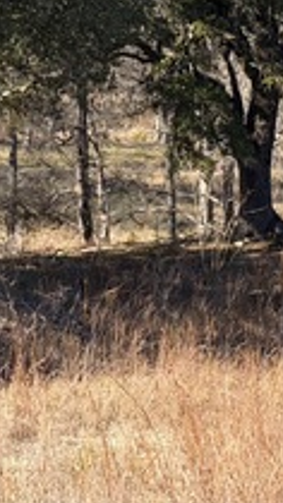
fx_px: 2123
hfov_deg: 7.6
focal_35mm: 159
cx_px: 146
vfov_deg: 13.3
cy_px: -26
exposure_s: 1/1608
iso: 80
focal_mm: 6.76
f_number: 1.78
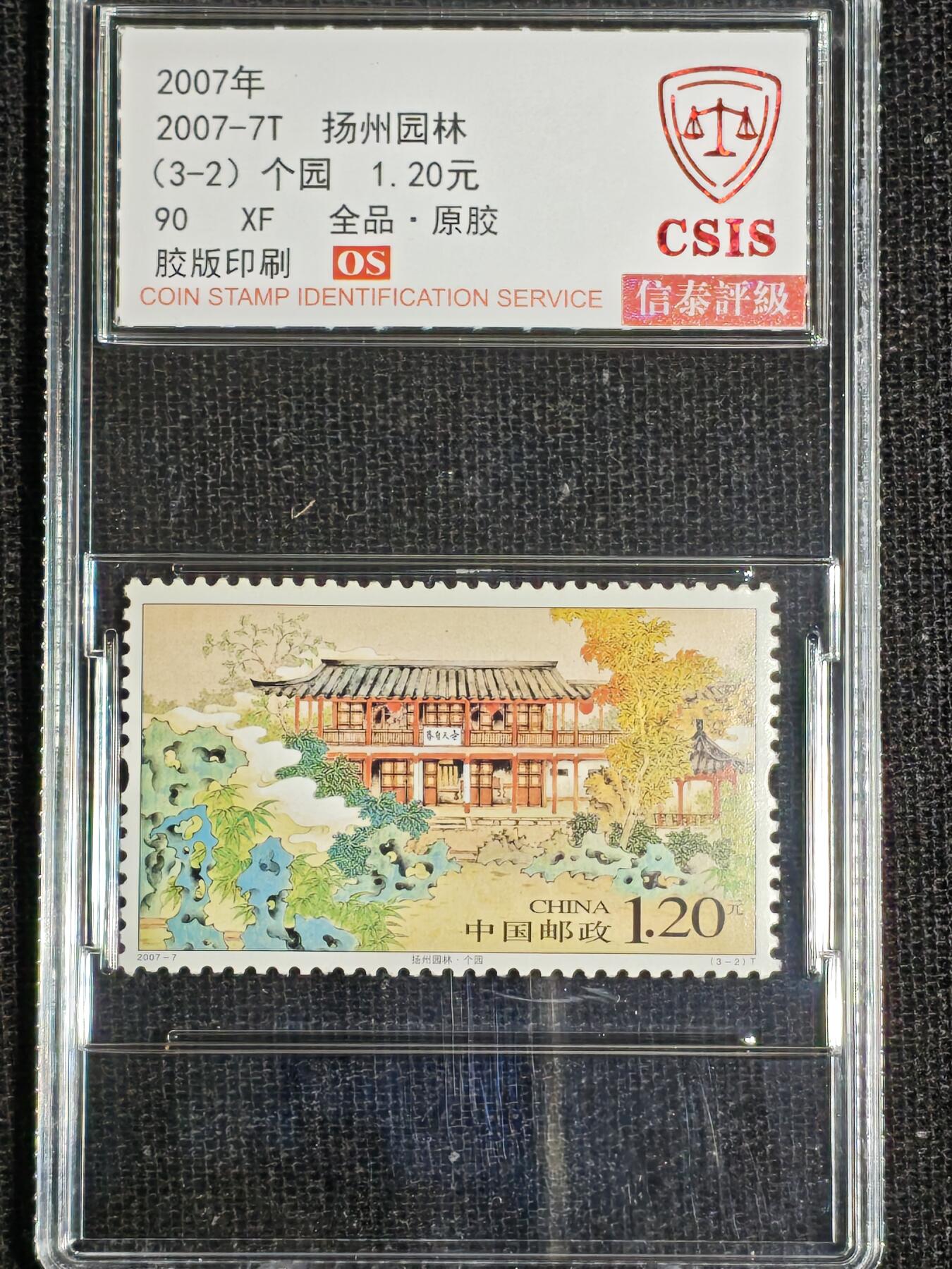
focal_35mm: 118
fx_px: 4327
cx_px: 476
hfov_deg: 12.6
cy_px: 634
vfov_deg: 16.7
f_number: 1.5
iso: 50
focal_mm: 4.94
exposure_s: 1/586
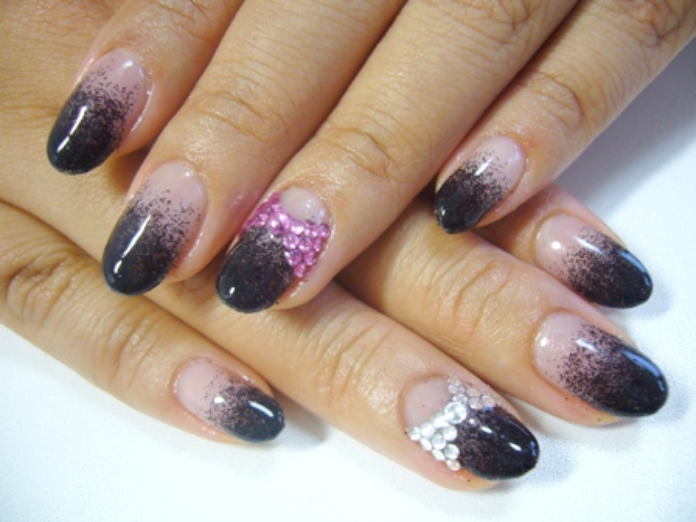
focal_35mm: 35
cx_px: 348
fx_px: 704
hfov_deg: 52.6
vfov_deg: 40.7
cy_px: 261
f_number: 2.8
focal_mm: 5.8
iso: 100
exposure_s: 1/25
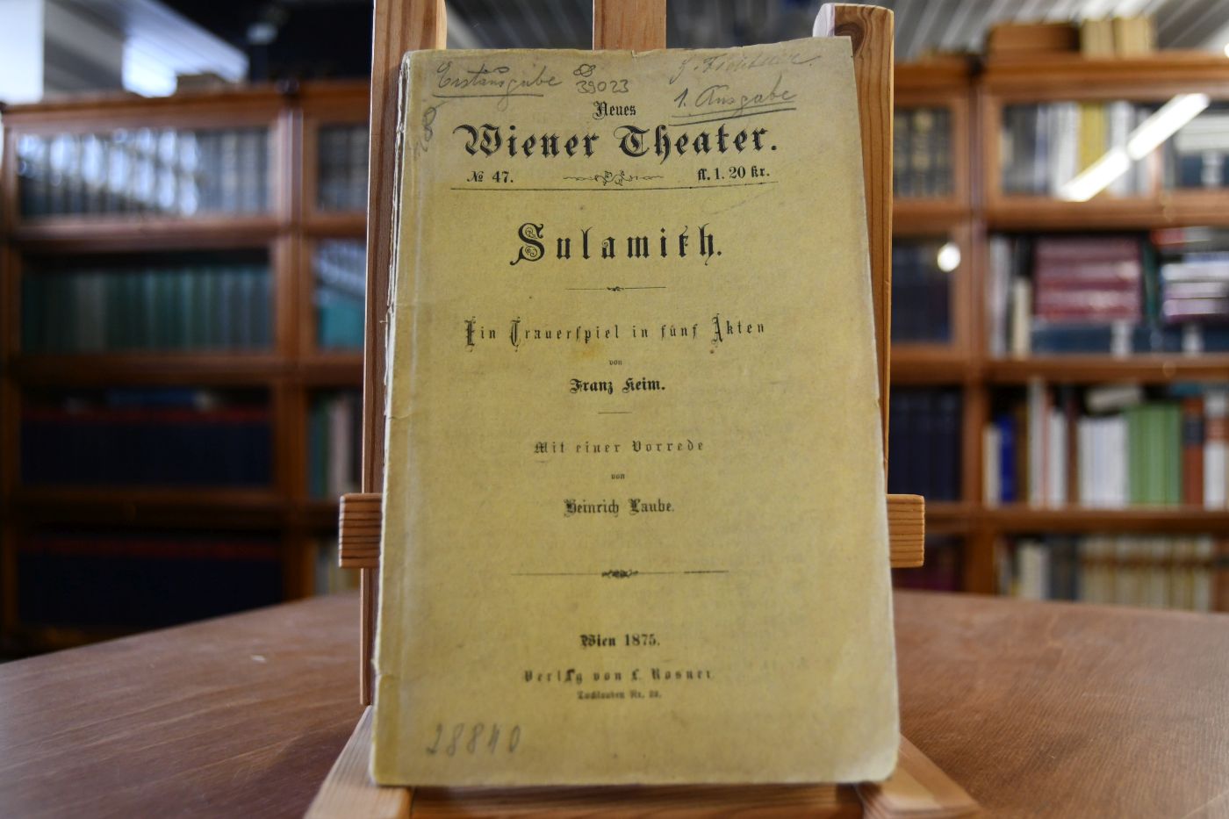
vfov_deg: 40.0
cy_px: 410
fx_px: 1126
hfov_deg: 57.2
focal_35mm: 33
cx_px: 614
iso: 1000
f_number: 3.5
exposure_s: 1/125
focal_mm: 22
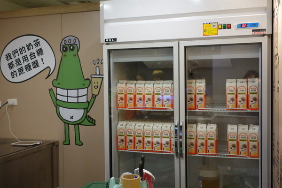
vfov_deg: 31.2
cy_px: 94
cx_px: 141
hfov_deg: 45.4
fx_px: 337
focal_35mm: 43
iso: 400
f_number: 3.2
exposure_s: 1/50
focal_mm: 16.01
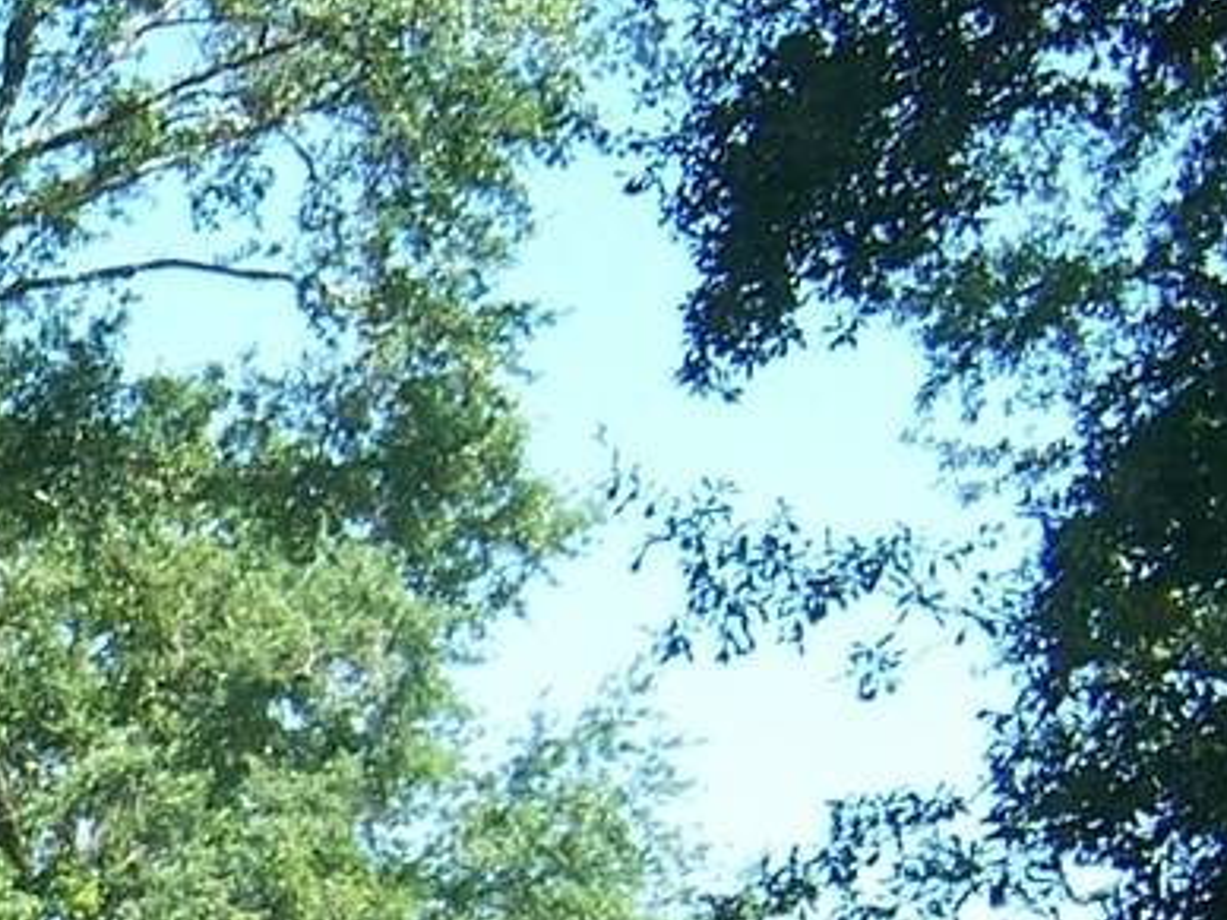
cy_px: 1201
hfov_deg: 13.3
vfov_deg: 10.7
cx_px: -885
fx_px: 4821
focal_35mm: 136
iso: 80
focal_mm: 5.5
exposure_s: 1/180
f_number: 3.4
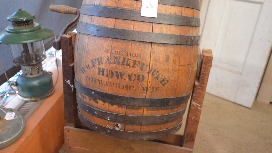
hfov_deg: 56.6
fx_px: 252
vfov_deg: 33.7
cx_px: 137
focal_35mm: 35
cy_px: 68
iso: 3200
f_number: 4.5
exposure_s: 1/60
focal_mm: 22
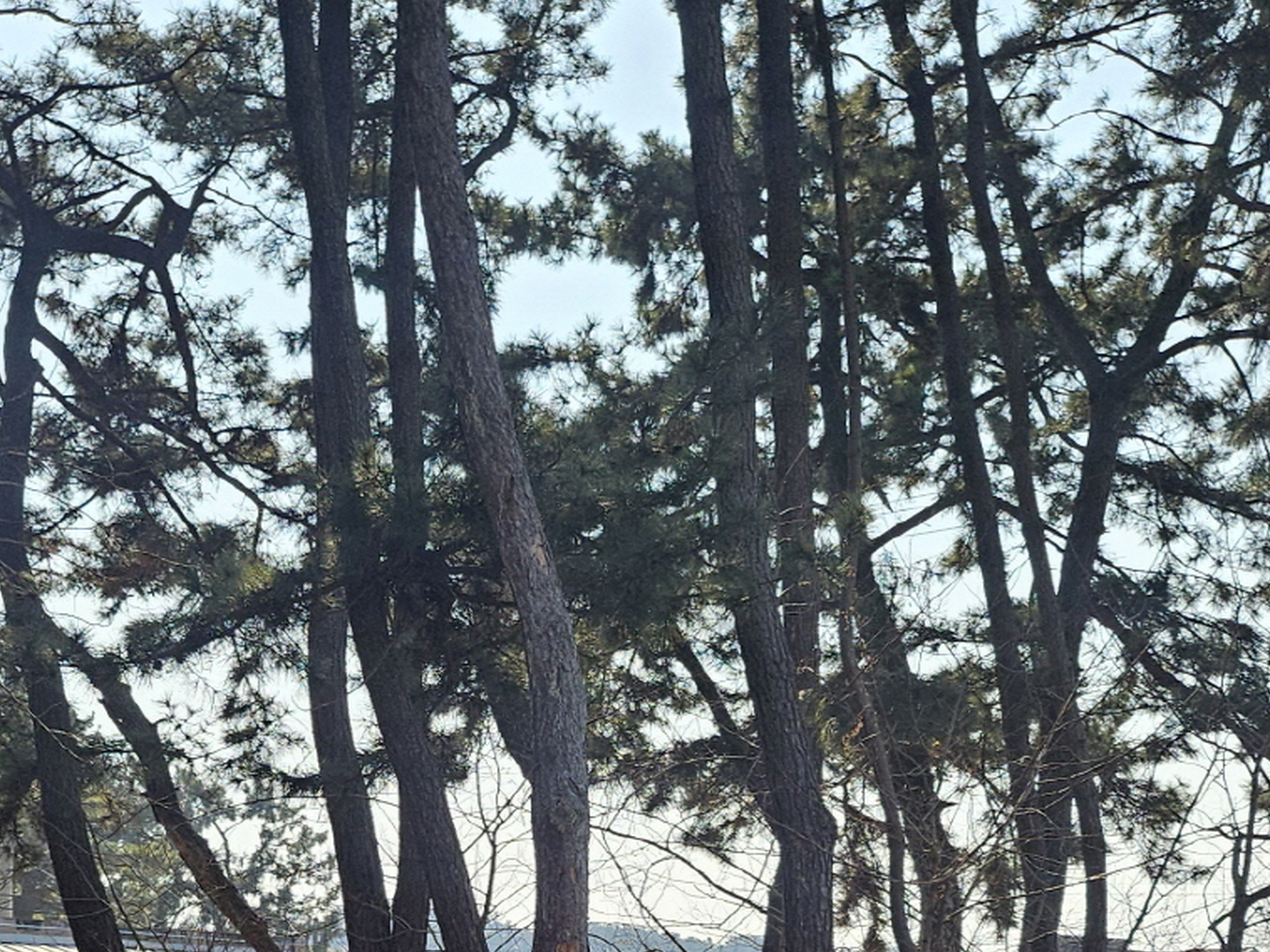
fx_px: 2091
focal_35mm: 57
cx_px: 514
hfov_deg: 33.7
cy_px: 1066
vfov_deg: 23.9
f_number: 1.8
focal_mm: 5
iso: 50
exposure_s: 1/2730
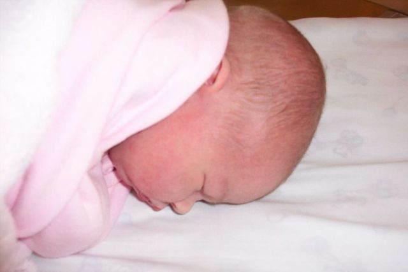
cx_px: 204
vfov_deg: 37.8
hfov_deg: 54.5
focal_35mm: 35
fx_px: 396
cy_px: 136
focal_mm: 7.5
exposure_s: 1/30
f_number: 2.8
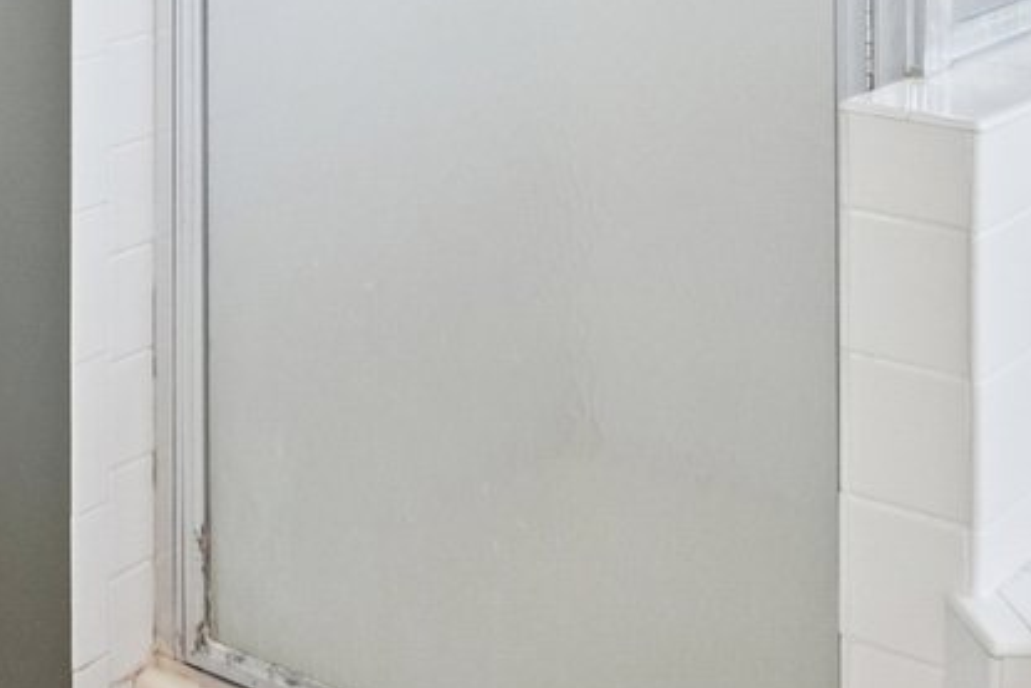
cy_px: -366
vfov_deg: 16.6
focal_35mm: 74
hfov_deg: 26.9
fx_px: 2120
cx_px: 219
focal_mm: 10
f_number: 8
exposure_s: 1/15
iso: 100
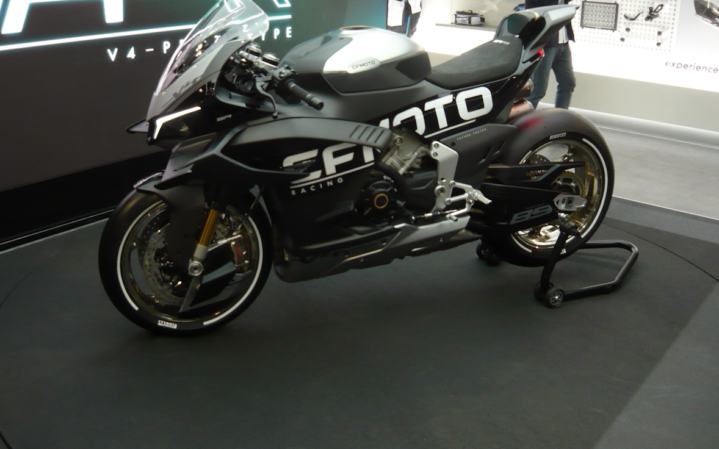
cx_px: 344
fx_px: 745
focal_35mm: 38
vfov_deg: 33.5
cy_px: 181
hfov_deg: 51.5
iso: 200
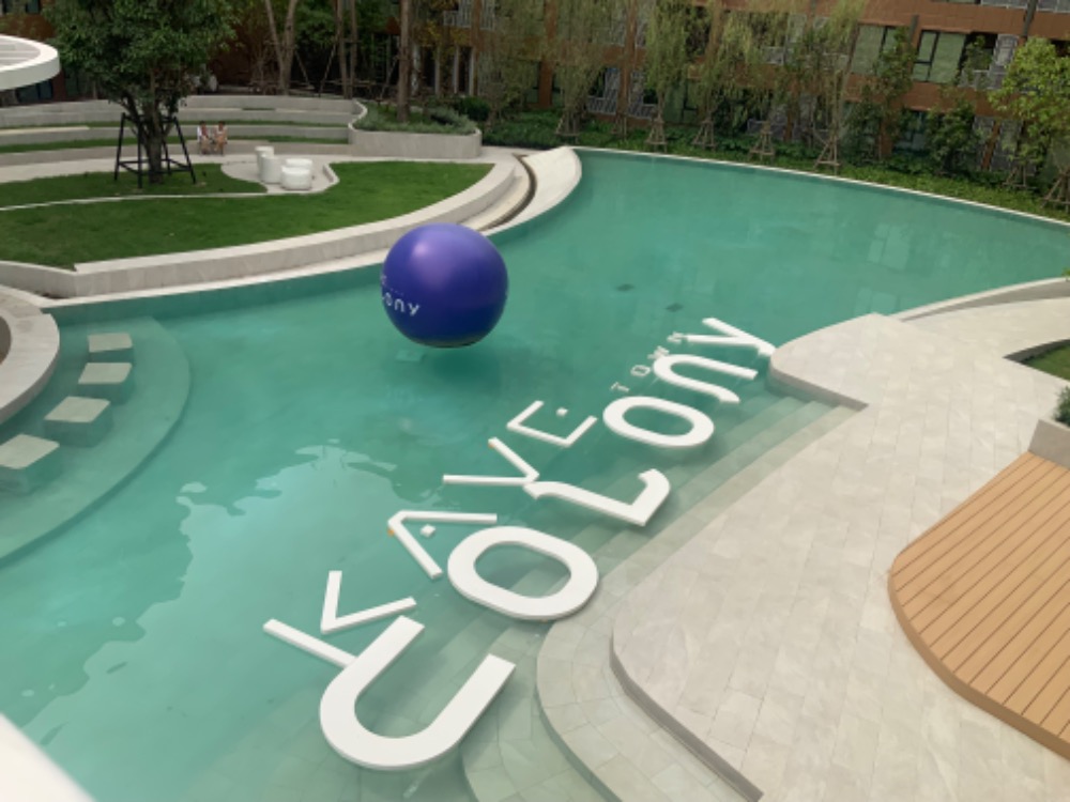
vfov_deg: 48.2
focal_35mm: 29
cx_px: 535
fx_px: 896
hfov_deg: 61.7
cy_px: 401
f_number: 1.8
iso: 16
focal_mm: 3
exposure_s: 1/1626
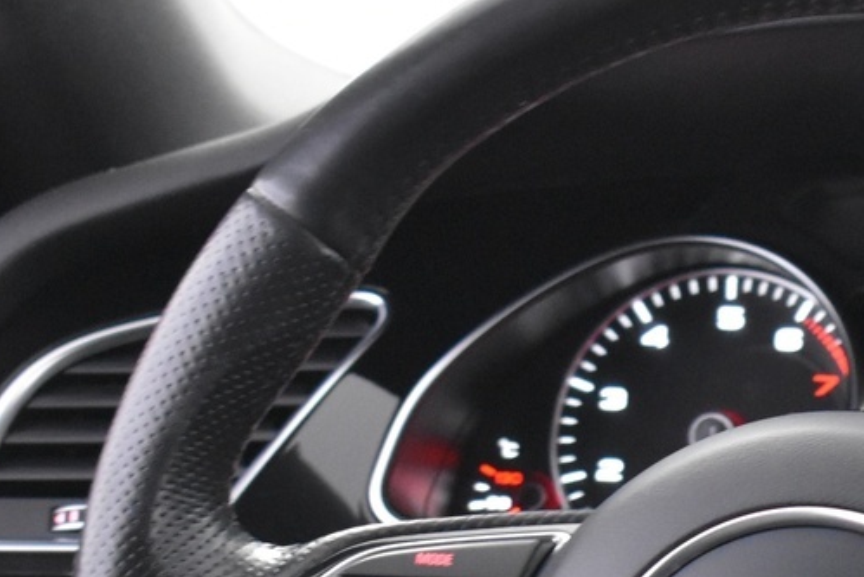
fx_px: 3505
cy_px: 712
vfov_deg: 9.3
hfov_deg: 13.8
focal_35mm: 146
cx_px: 881
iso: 3200
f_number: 4.2
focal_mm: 30
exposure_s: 1/10
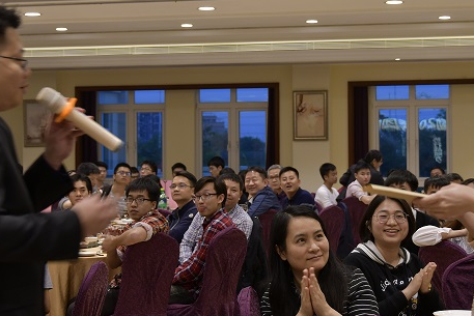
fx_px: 1264
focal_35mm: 96
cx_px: 268
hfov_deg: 21.2
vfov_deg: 14.3
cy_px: 124
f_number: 4.5
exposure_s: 1/40
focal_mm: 42
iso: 400
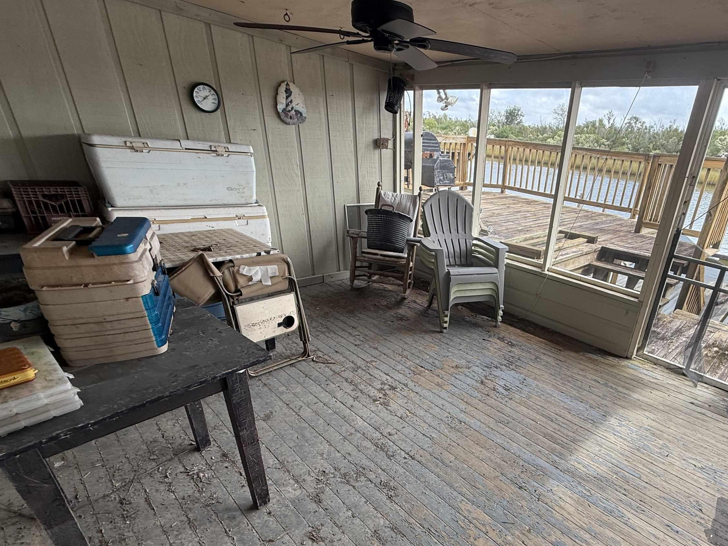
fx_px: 400
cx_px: 474
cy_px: 339
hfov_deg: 82.3
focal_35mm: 19
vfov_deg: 67.7
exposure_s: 1/129
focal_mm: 2.22
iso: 50
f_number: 2.2
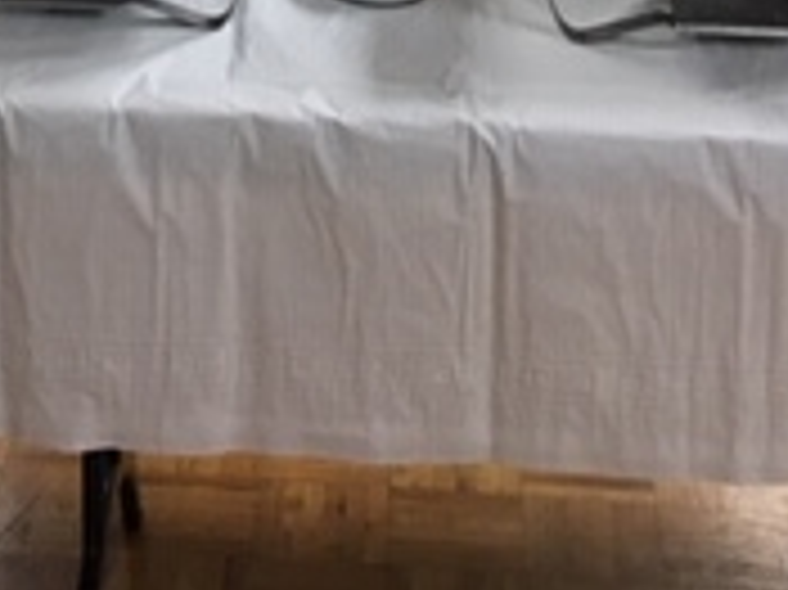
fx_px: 2411
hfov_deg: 18.4
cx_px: 153
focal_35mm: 106
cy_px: -437
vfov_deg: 12.8
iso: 40
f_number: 2.2
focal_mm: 4.15
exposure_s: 1/30
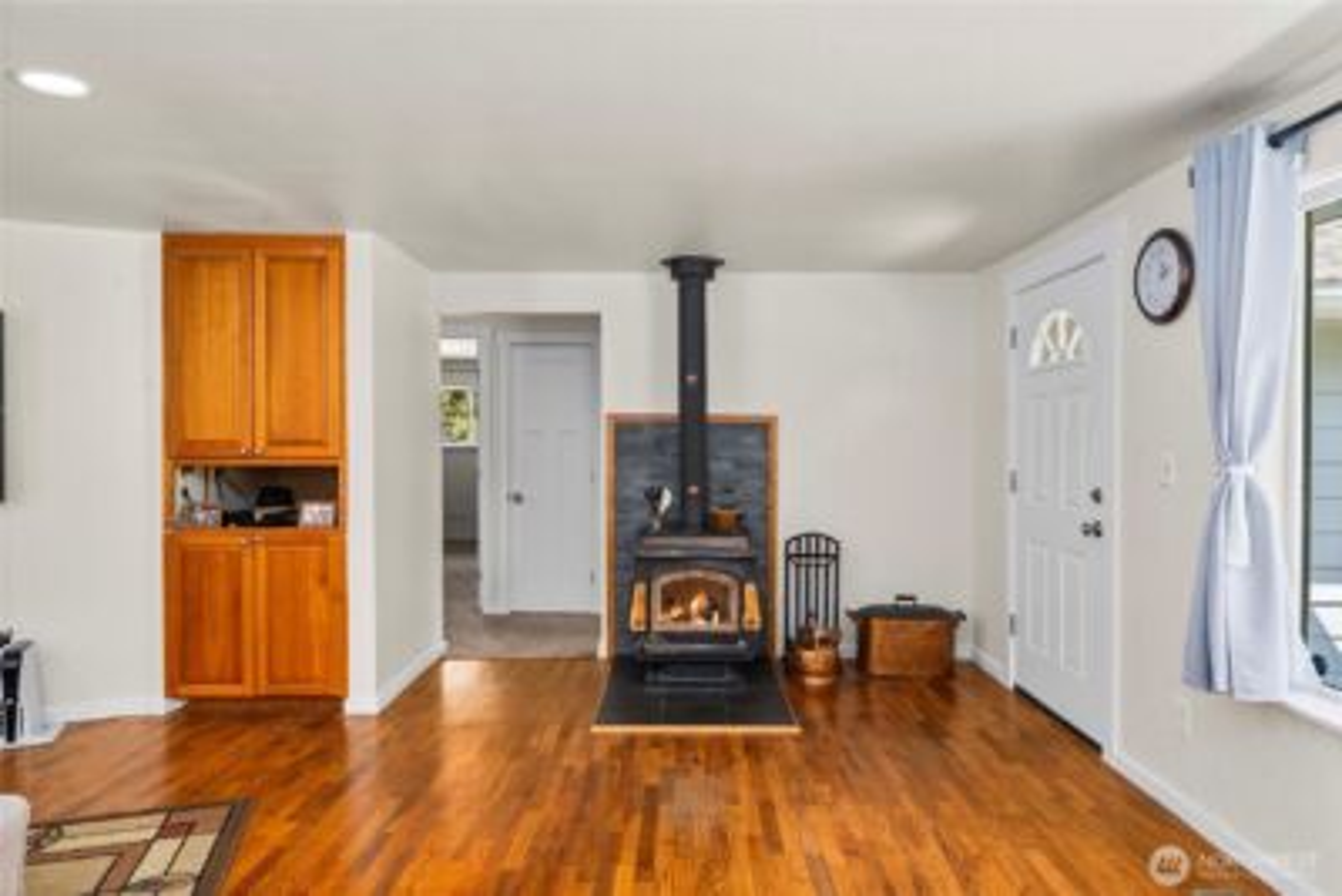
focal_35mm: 21
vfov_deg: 59.5
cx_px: 671
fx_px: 783
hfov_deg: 81.2
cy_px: 448
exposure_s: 1/60
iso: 500
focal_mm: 21
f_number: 8
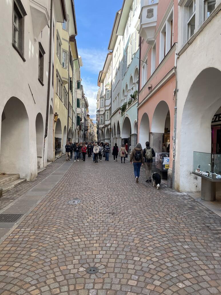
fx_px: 221
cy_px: 148
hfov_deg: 53.1
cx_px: 110
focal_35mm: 26
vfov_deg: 67.3
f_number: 1.6
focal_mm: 4.2
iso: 32
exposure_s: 1/525
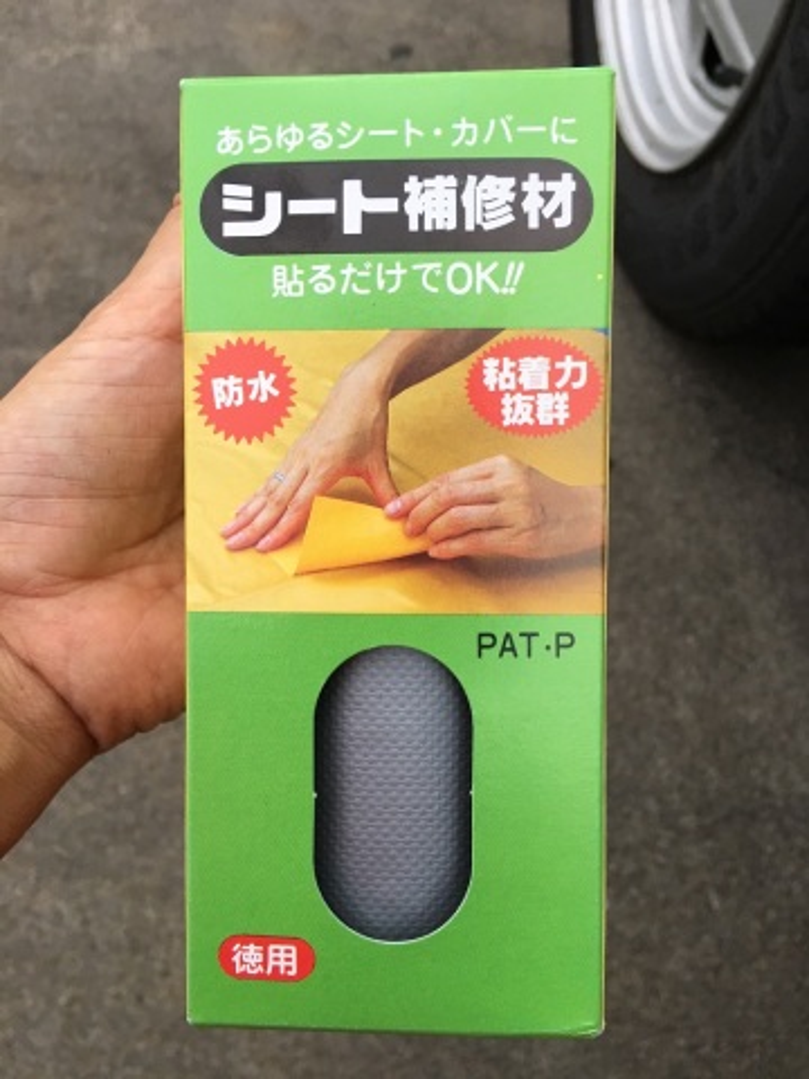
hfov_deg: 48.2
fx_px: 904
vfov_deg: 61.7
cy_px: 540
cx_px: 404
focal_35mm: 29
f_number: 2.2
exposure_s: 1/30
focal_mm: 4.15
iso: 32
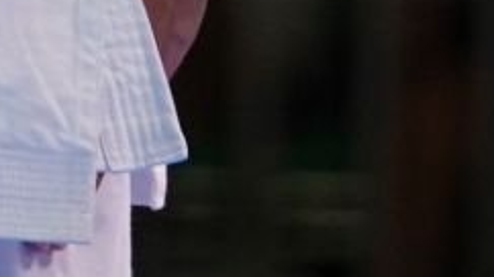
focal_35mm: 2334
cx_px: -435
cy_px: -796
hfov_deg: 0.9
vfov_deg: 0.5
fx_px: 30566
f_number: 2.8
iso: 1000
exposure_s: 1/1000
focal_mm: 200
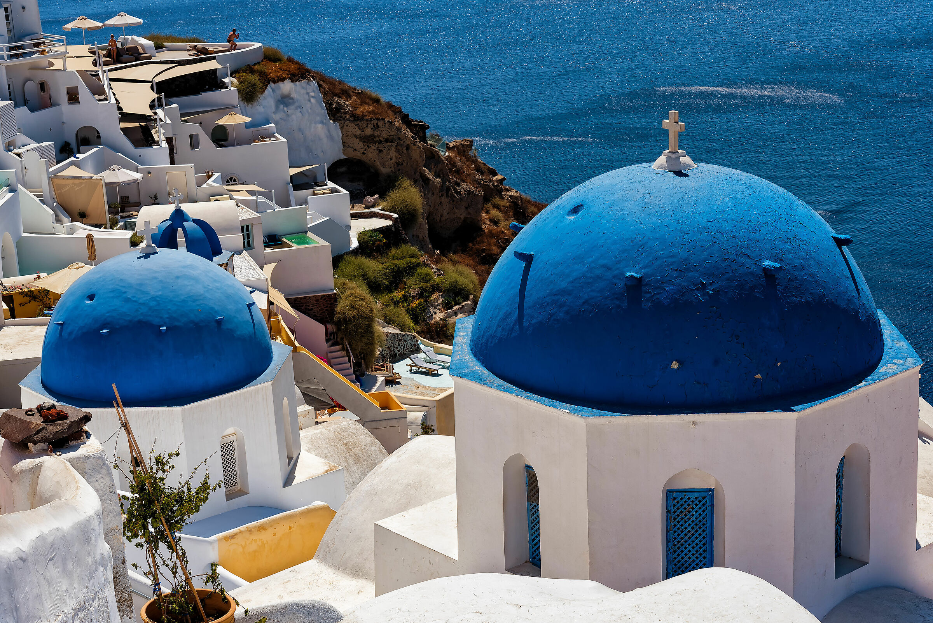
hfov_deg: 32.4
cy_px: 312
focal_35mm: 62
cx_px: 466
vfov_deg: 21.9
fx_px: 1607
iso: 100
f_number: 11
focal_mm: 62
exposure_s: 1/400
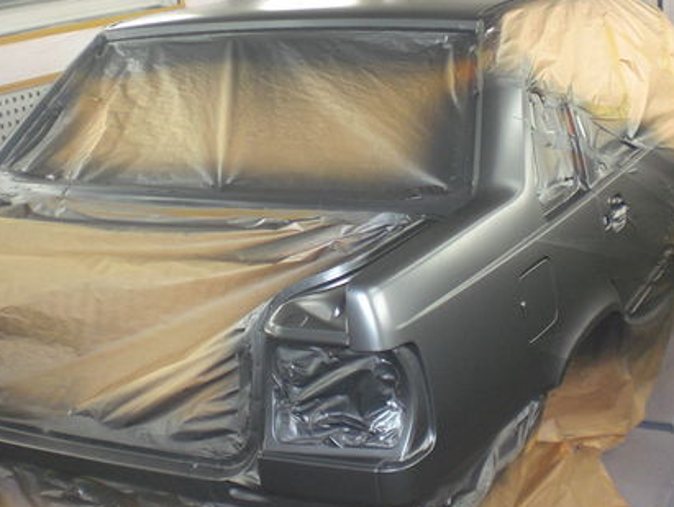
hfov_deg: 34.3
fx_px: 1091
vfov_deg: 26.0
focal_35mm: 56
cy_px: 161
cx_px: 343
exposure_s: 1/80
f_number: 3.1
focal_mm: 6.3
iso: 200
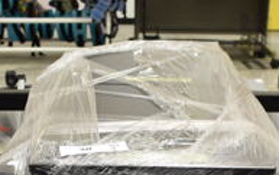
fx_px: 662
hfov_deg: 23.8
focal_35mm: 87
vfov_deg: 14.0
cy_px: 272
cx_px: 155
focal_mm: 18
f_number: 3.5
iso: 450
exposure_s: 1/30
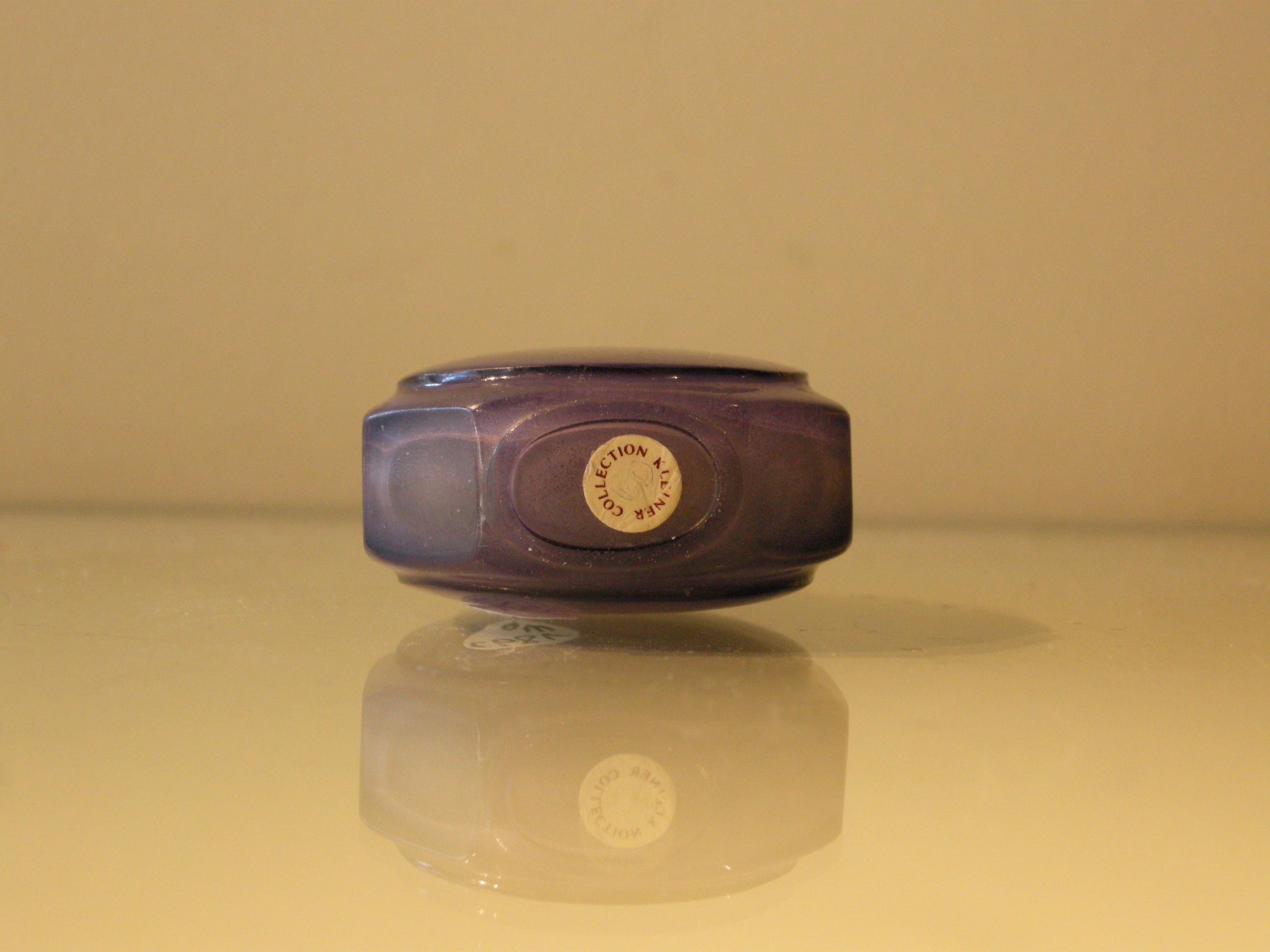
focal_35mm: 74
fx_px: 2715
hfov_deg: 26.3
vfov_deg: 19.9
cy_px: 476
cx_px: 635
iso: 218
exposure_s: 1/62.8
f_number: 3.9
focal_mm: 15.7
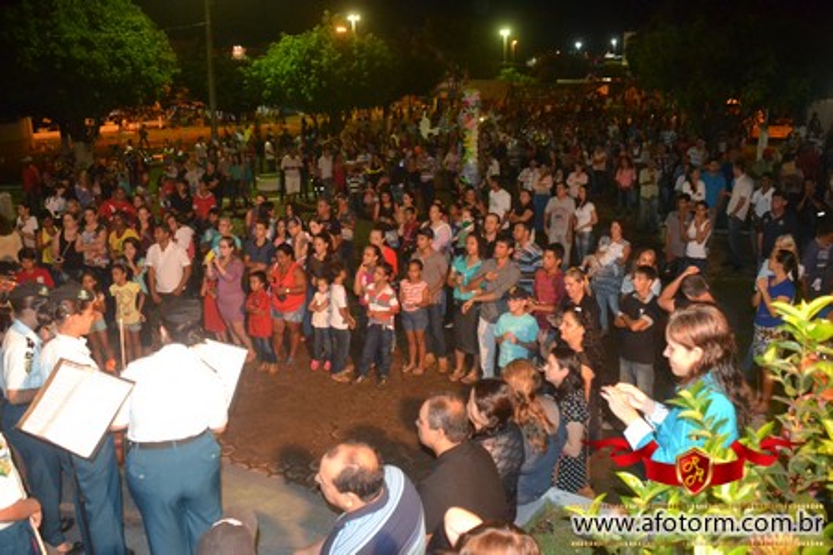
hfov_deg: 61.9
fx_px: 694
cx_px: 416
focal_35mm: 30
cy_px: 278
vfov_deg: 43.6
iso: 3200
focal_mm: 20
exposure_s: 1/60
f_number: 3.5
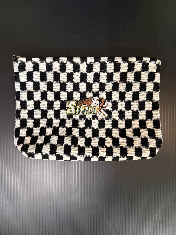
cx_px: 88
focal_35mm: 24
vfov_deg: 71.6
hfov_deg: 56.8
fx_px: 163
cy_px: 118
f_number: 1.78
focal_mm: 6.76
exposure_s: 1/60
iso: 640
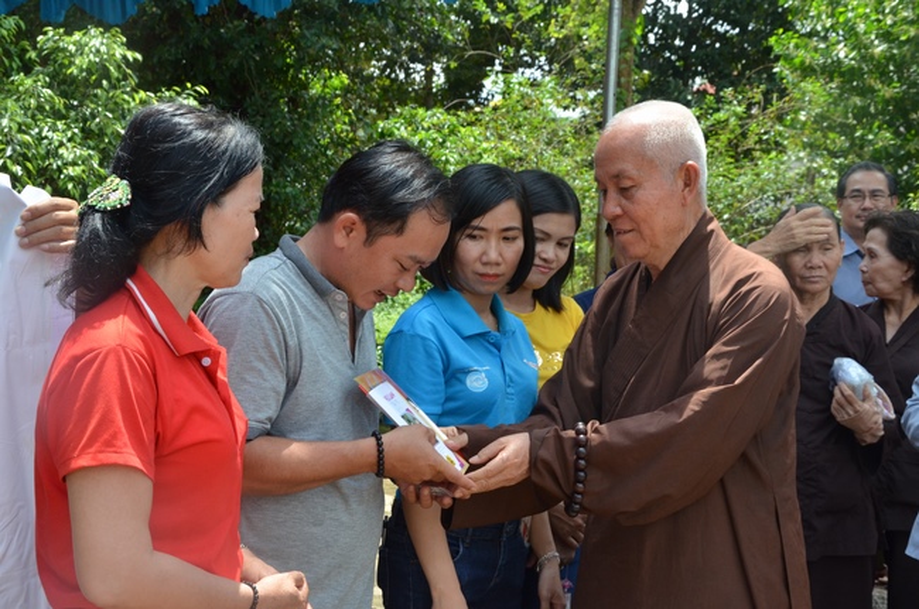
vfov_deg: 25.7
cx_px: 460
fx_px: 1338
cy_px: 304
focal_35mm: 52
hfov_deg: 37.9
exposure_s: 1/500
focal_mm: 35
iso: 1000
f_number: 11
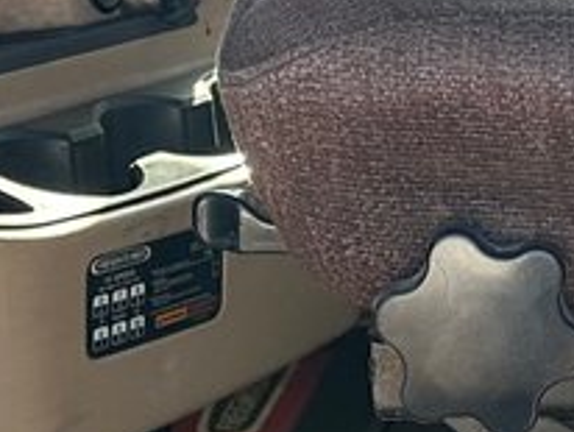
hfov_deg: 11.2
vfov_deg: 8.4
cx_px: 425
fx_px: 2922
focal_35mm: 176
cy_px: 91
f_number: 1.78
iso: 80
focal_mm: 6.86
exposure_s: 1/587
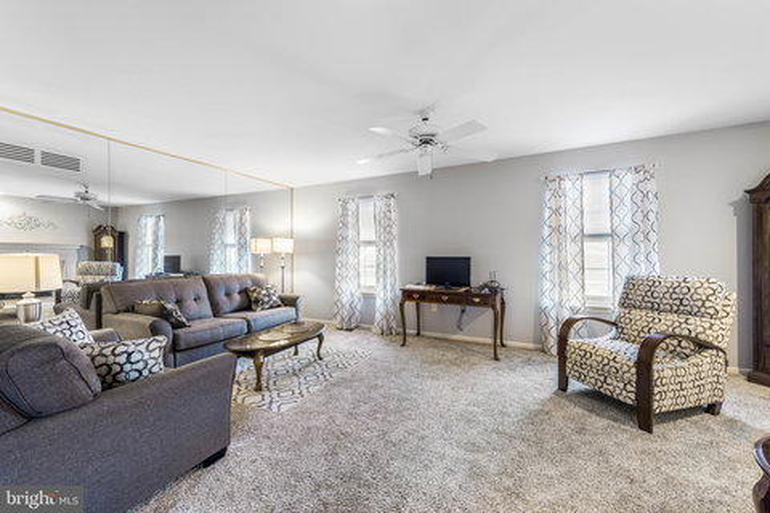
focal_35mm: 14
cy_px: 256
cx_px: 385
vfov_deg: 81.2
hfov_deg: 104.3
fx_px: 299
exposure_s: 1.3
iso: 200
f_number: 8
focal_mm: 14
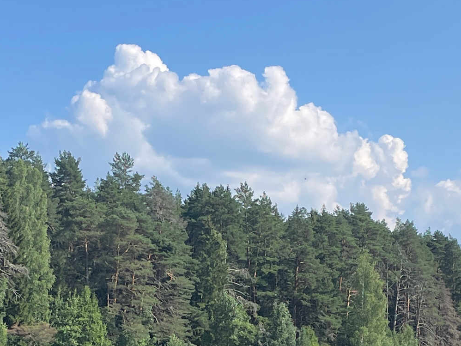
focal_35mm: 105
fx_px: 1399
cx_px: 187
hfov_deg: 18.7
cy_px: 411
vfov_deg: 13.7
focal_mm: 4.2
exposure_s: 1/2817
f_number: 1.6
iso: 32
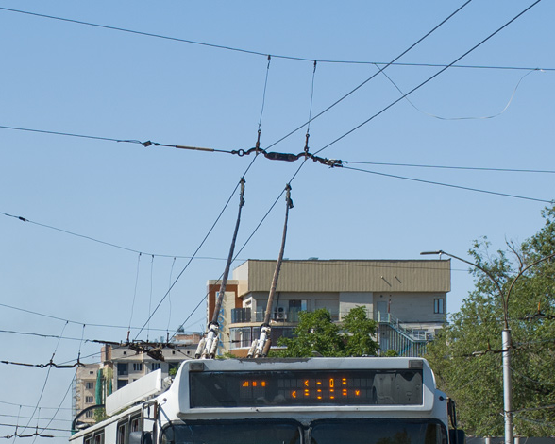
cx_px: 254
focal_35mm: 115
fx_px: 1888
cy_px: 363
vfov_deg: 13.3
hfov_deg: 16.7
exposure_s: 1/640
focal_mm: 40
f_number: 6.3
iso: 100
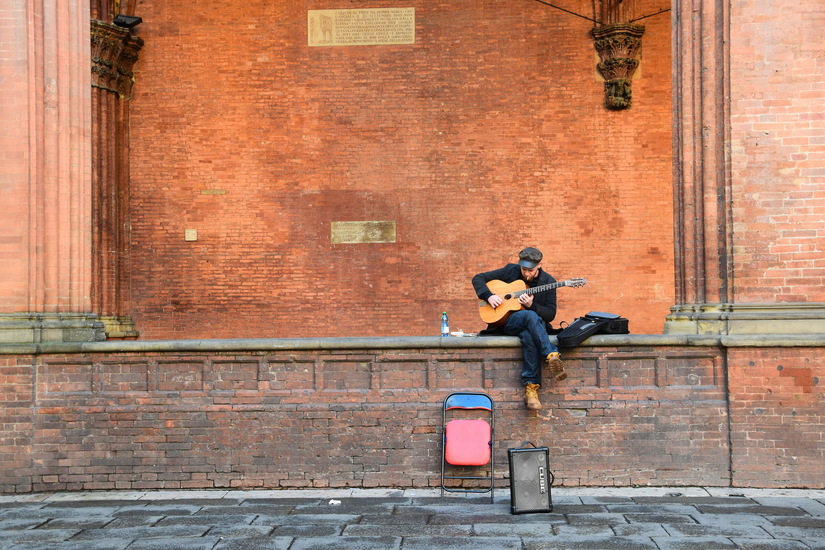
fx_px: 962
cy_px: 275
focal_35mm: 42
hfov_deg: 46.4
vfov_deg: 31.9
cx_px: 412
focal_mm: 28
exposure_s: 1/30
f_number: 7.1
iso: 400
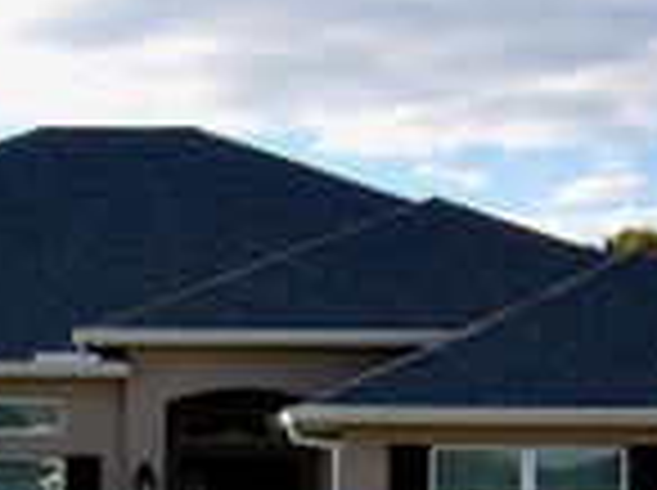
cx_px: 117
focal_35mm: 134
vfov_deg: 10.9
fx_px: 2539
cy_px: 573
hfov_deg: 14.6
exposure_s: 1/504
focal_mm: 7
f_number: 3.7
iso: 100
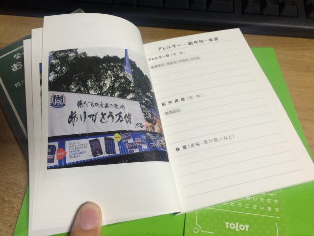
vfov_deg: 48.2
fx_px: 263
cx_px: 157
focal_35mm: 29
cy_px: 118
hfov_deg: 61.7
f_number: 2.2
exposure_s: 1/33
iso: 100
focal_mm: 4.15
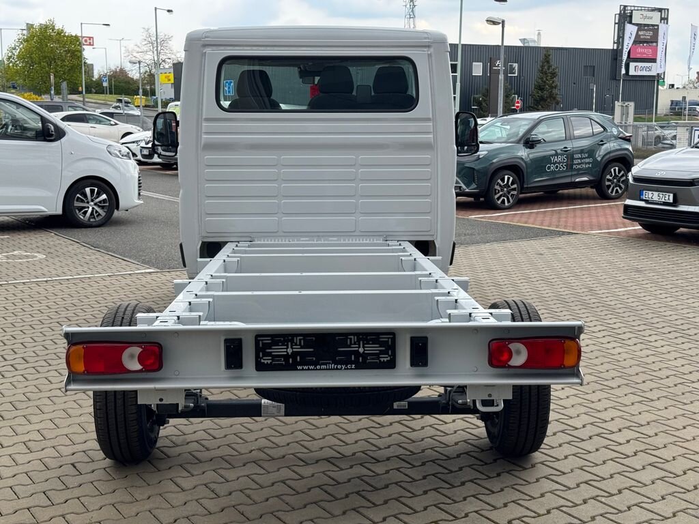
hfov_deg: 39.7
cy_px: 262
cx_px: 350
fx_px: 969
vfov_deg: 30.3
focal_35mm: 48
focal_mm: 6.76
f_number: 1.78
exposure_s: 1/966
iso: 64
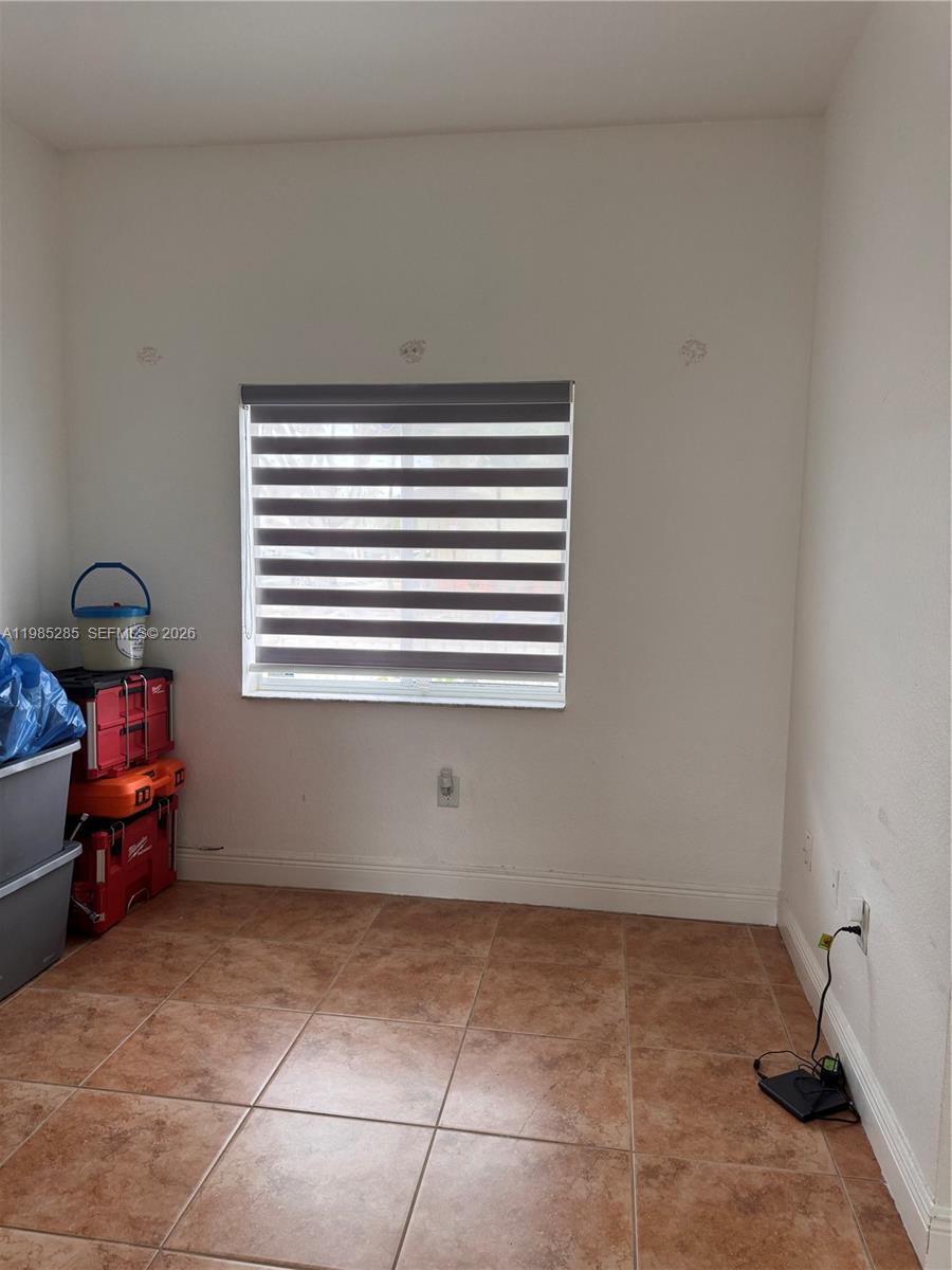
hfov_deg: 56.8
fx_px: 880
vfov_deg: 71.6
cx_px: 476
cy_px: 635
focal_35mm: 24
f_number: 1.78
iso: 200
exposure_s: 1/120
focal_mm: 6.76
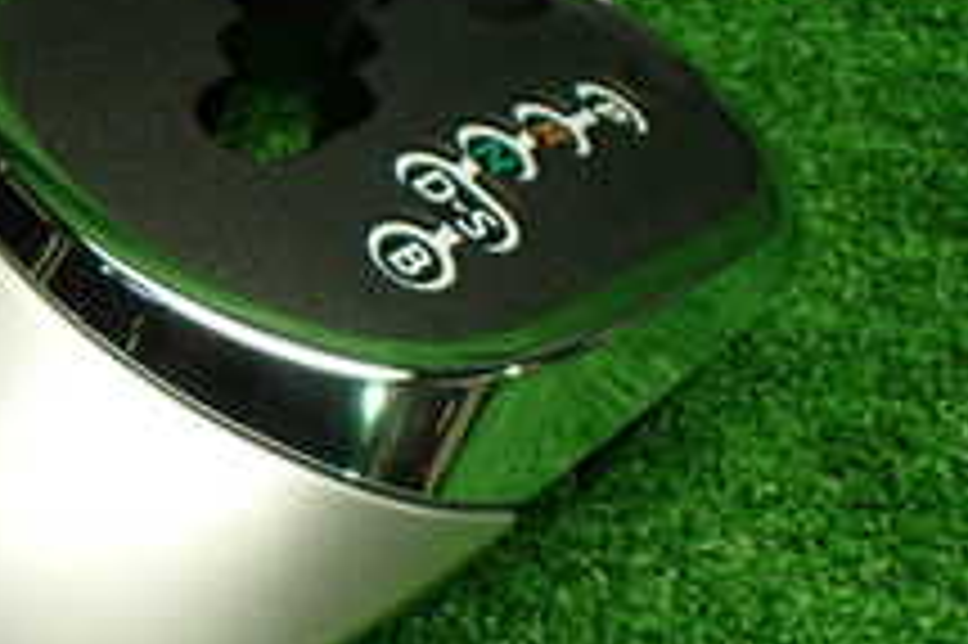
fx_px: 2337
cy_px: 333
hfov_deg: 21.7
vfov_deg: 15.7
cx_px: -198
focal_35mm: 87
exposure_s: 1/125
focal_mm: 5.4
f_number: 2.3
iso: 320
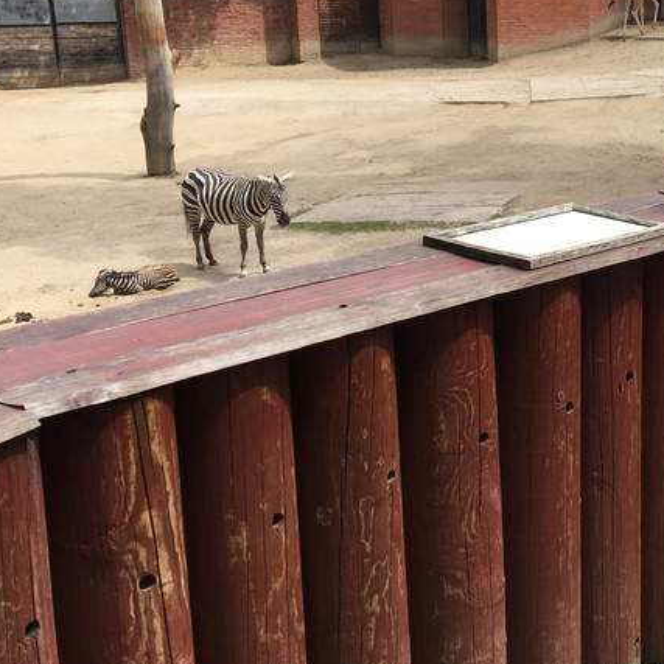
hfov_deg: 29.2
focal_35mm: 54
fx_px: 1172
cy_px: 242
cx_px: 690
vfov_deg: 31.5
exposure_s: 1/810
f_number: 2.2
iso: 25
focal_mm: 4.15
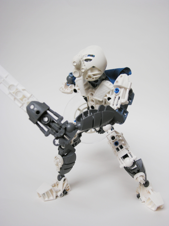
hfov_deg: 38.7
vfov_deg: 50.1
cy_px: 113
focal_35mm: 37
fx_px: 241
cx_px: 84
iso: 50
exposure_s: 1/6.8
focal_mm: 9.3
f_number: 3.1
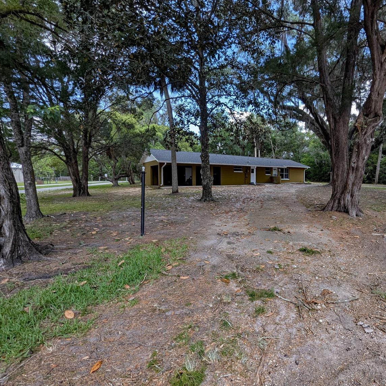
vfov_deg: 87.4
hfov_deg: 85.3
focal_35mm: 16
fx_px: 202
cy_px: 186
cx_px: 247
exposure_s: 1/389
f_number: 2.2
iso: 44
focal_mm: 1.95
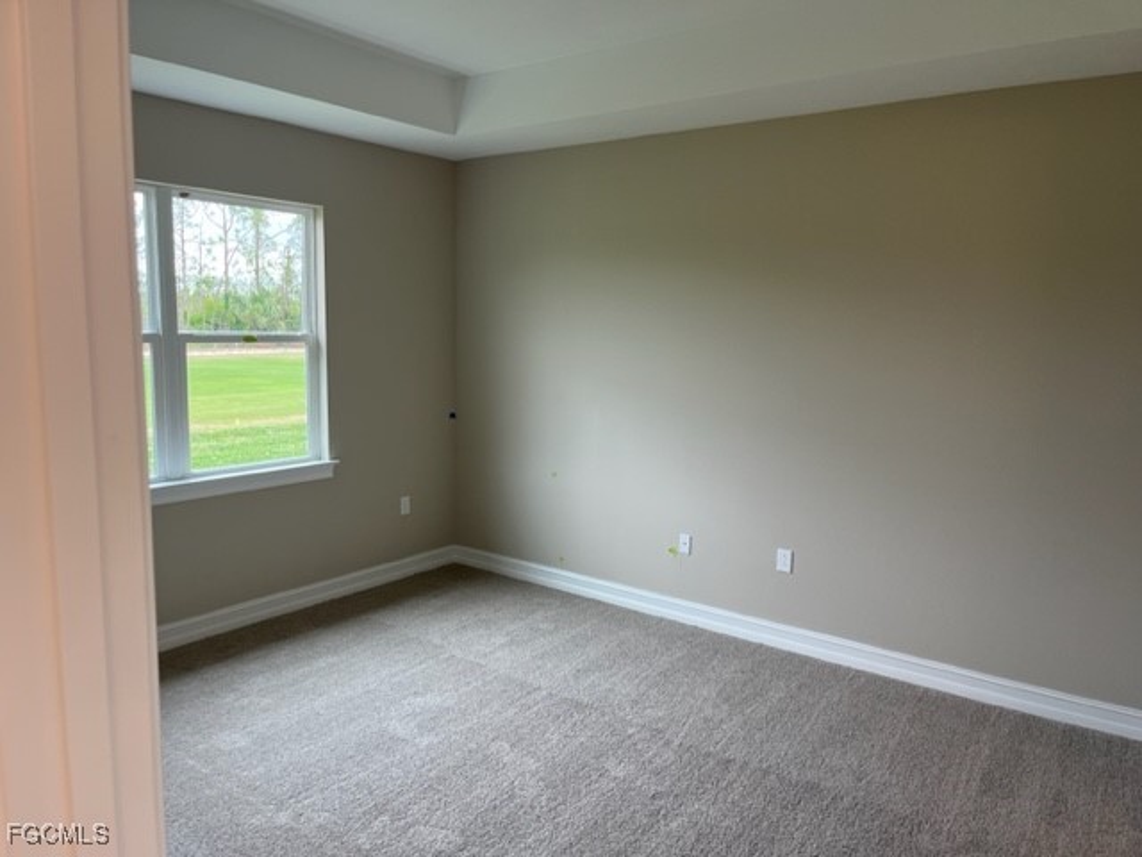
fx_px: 858
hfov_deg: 67.3
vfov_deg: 53.1
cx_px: 571
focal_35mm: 26
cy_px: 428
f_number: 1.6
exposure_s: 1/120
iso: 80
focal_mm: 5.1
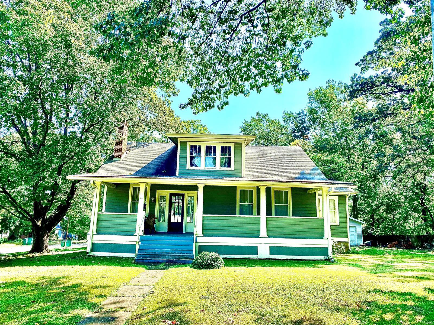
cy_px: 162
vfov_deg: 53.1
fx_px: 326
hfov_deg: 67.3
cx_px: 217
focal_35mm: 26
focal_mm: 4.25
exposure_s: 1/1025
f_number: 1.8
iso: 32
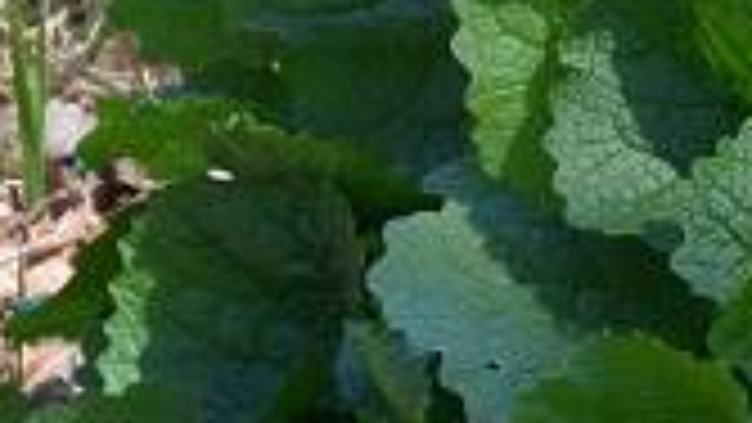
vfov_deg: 2.3
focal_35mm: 539
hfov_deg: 3.9
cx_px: 2152
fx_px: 10749
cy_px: 328
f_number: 14
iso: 640
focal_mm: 56
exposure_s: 1/160
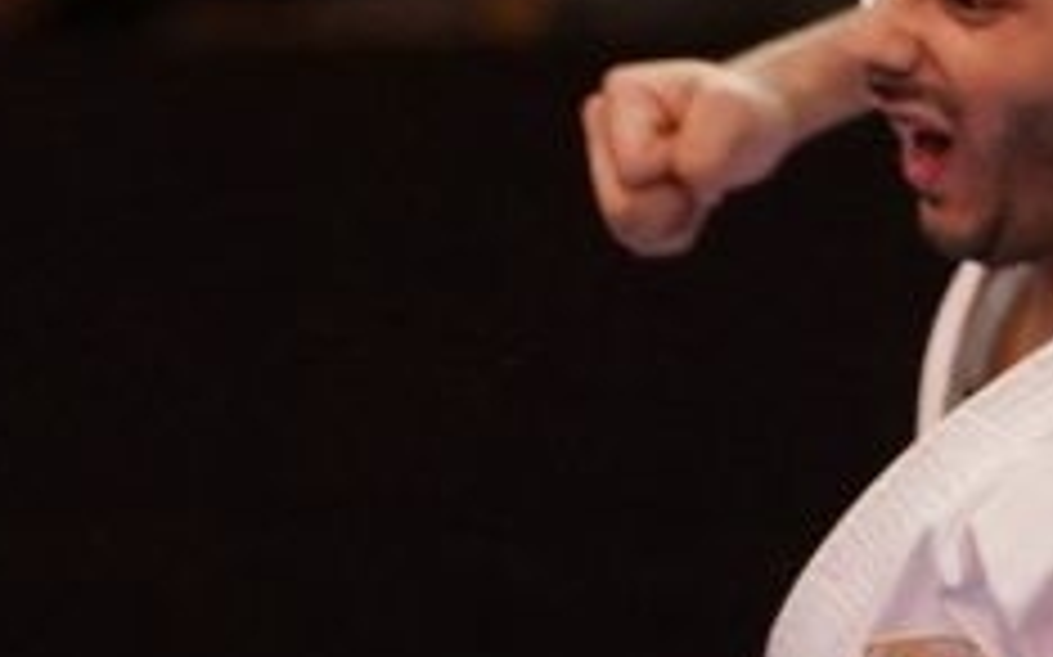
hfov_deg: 2.2
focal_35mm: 965
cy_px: 1336
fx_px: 27680
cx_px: -1053
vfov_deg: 1.4
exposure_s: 1/500
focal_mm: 123
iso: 3200
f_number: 2.8
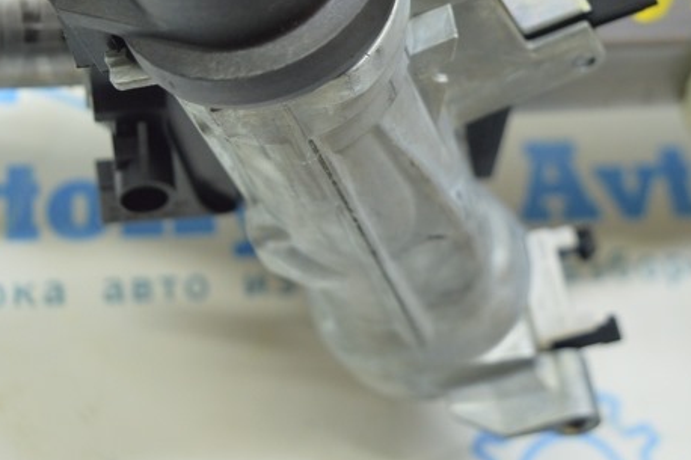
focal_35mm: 77
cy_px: 46
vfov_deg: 17.4
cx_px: 299
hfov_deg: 26.3
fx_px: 1480
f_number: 3.8
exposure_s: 1/40
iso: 400
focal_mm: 23
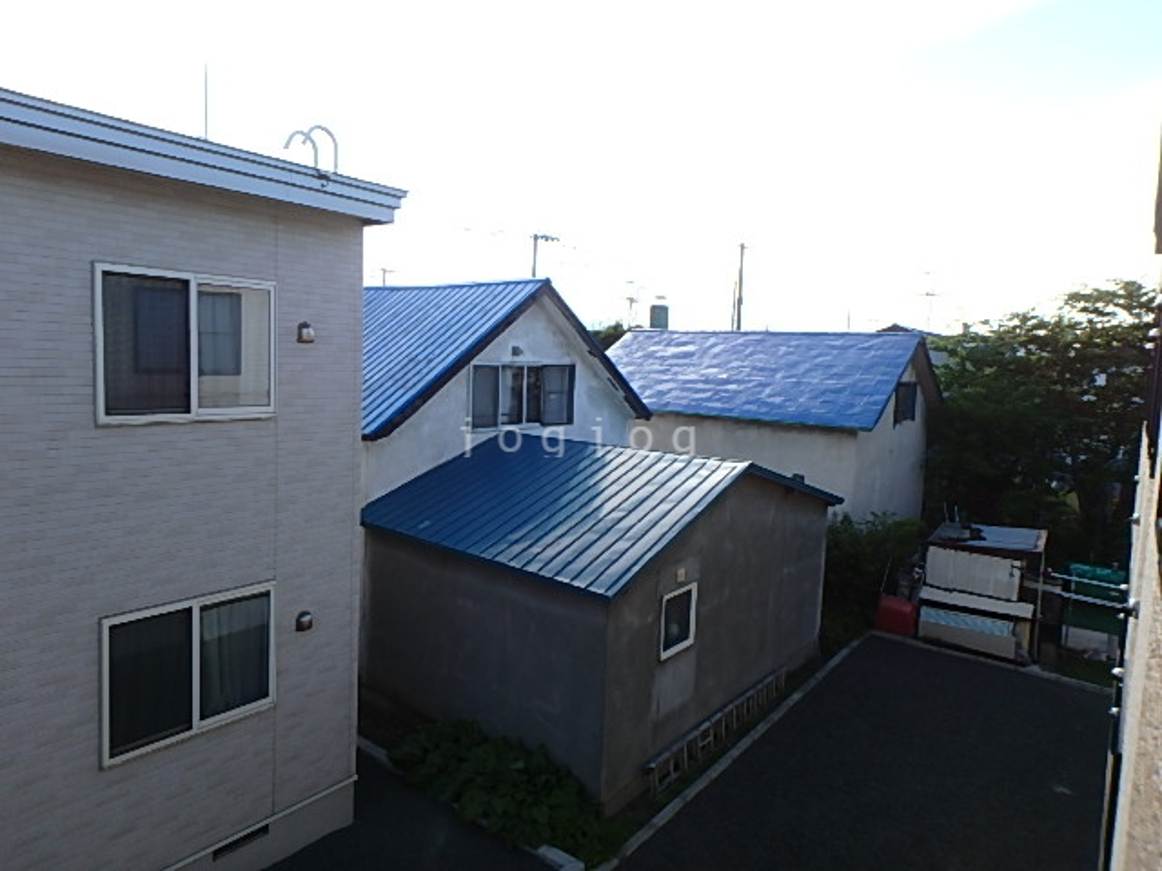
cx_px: 581
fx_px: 705
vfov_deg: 63.4
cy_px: 436
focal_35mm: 21
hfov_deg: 79.0
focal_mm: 3.7
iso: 125
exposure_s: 1/400
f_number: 3.5
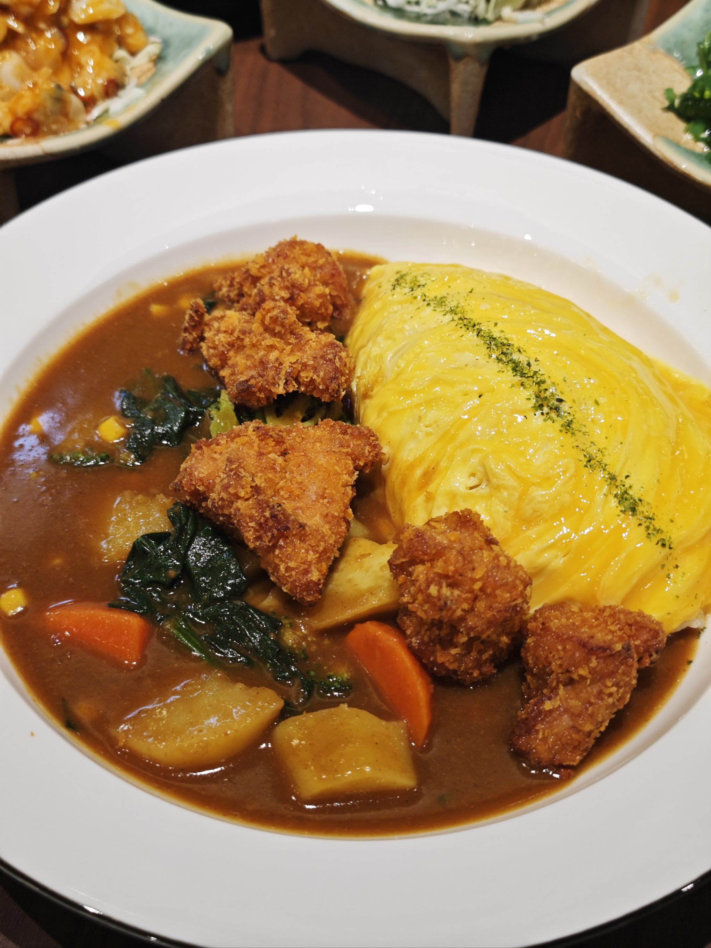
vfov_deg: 41.2
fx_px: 1260
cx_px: 356
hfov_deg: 31.5
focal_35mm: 46
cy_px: 474
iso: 200
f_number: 1.9
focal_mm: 8.7
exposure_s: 1/100
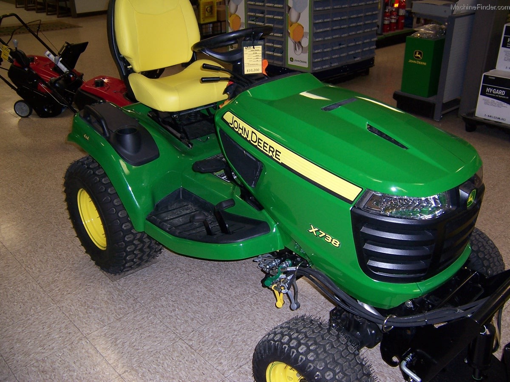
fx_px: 486
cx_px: 255
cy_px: 191
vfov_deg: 42.9
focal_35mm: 33
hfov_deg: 55.4
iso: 80
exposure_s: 1/60
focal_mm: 5.5
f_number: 2.8
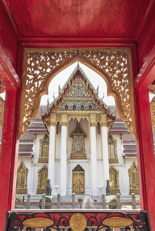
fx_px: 181
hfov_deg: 46.5
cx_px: 78
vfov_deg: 65.4
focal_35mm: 28
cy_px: 116
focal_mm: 28
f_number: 7.1
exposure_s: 1/200
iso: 64
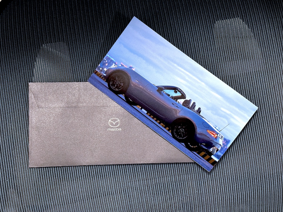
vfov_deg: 30.3
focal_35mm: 48
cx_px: 142
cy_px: 106
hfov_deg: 39.7
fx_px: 392
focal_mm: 6.86
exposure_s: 1/33
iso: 320
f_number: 1.78
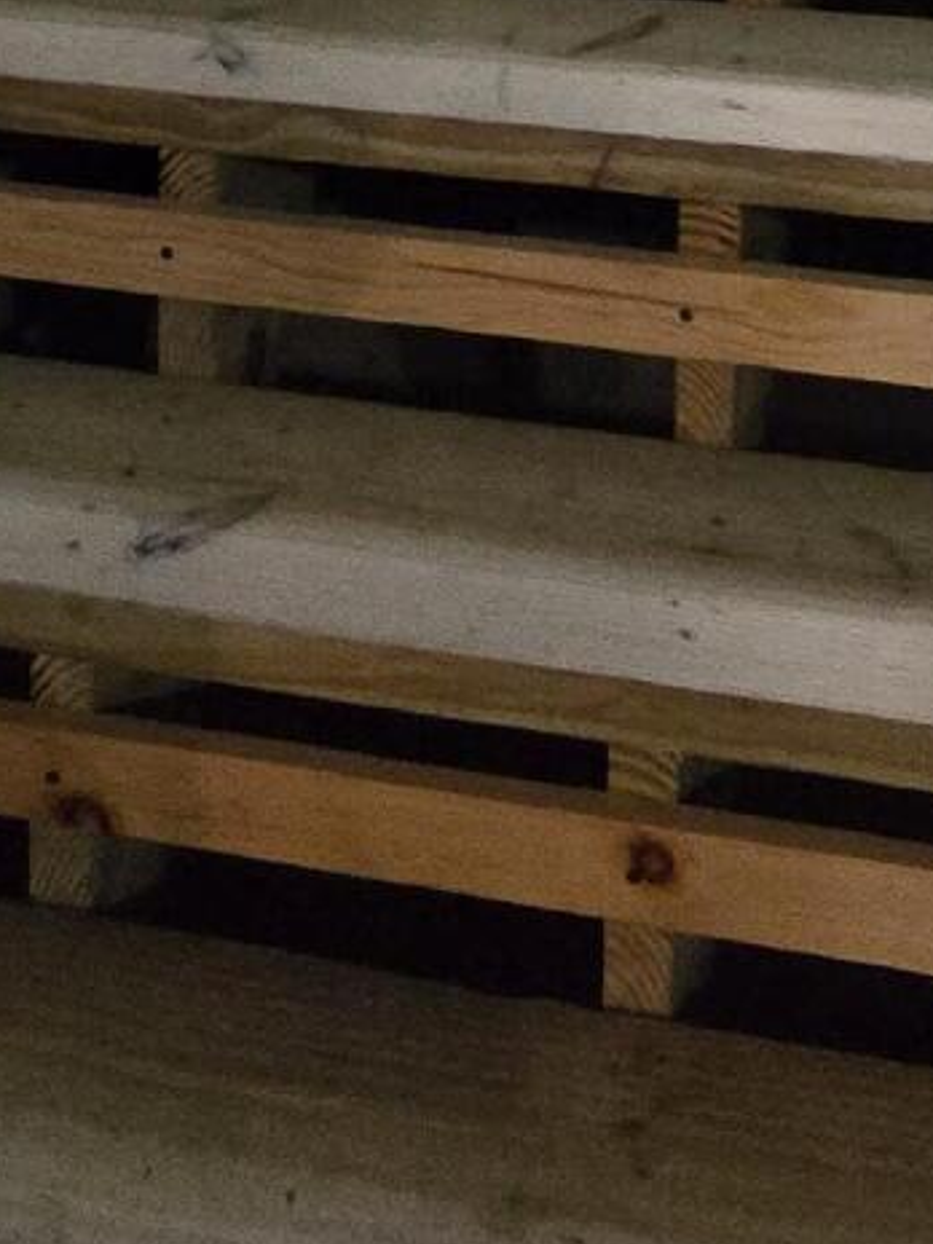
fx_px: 2012
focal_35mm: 56
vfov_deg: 25.9
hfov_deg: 26.1
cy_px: -601
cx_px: 453
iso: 1250
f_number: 2.2
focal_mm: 2.2
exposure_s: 1/60
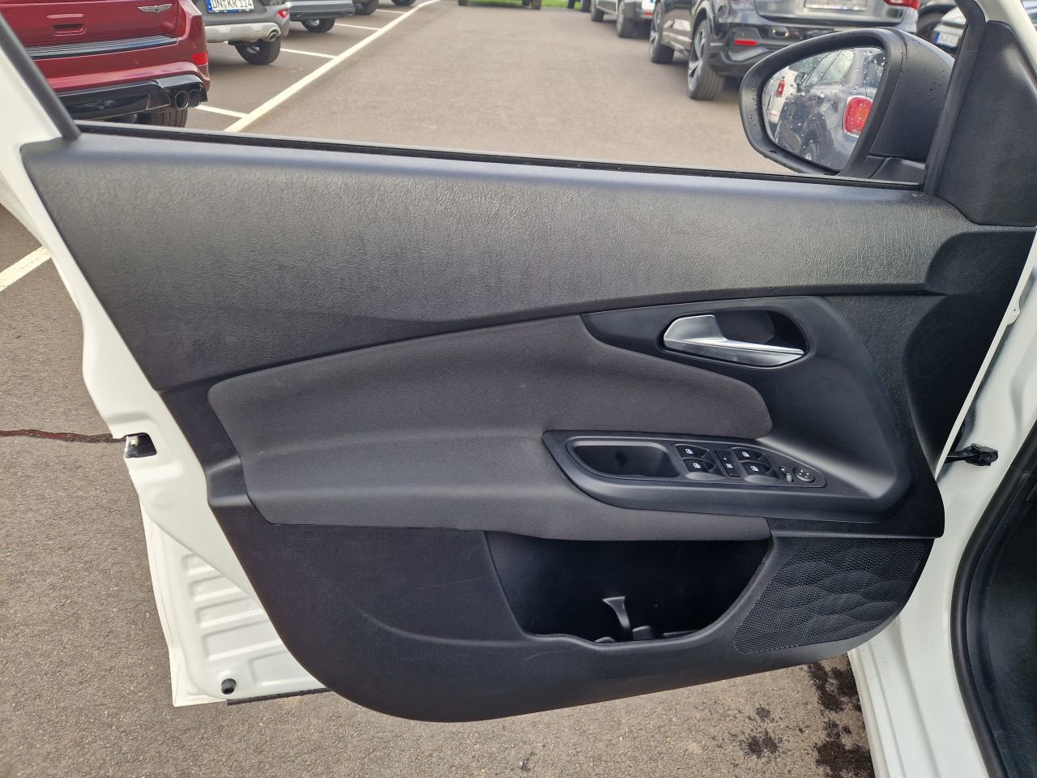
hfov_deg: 73.9
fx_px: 689
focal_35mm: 23
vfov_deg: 58.9
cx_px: 518
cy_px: 389
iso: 50
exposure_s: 1/180
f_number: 1.8
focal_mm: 5.4
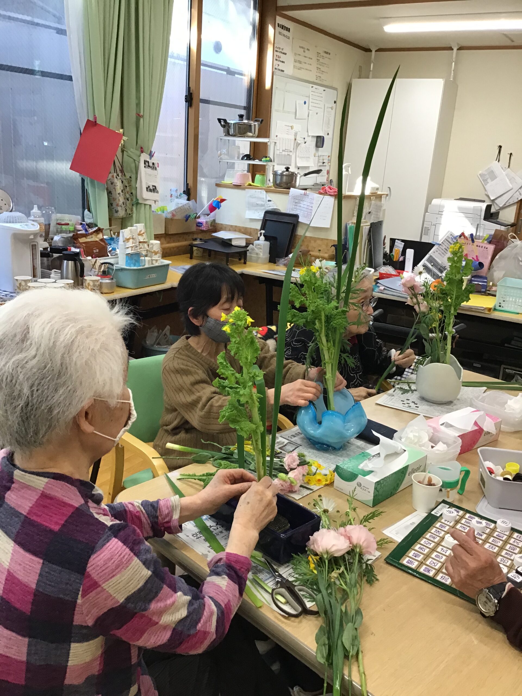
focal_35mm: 31
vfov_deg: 58.4
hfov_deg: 45.4
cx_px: 261
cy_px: 348
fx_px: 623
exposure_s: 1/30
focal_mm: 3.3
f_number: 2.4
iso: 40
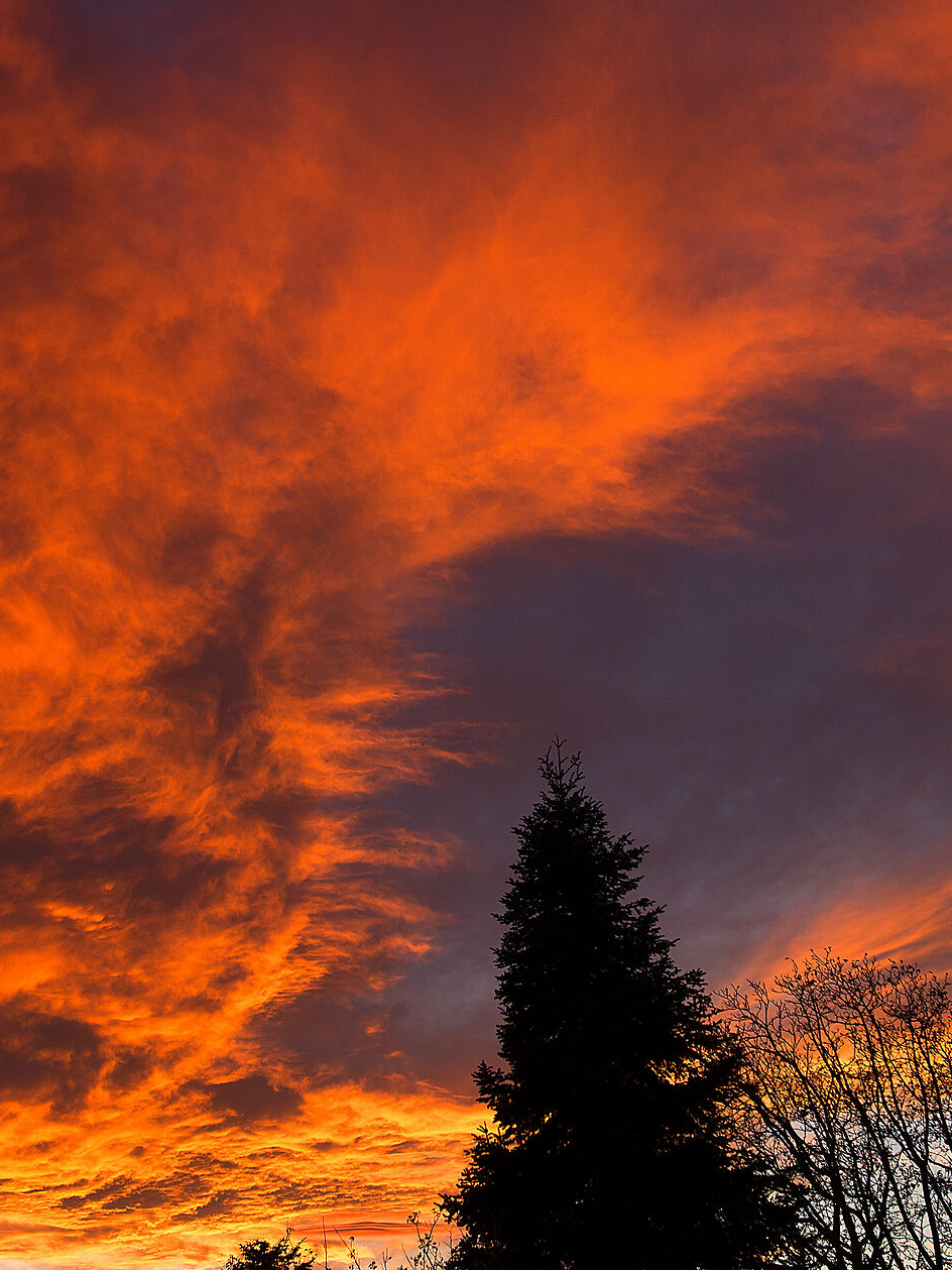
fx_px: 2017
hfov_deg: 26.6
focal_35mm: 55
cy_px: 650
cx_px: 479
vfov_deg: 34.9
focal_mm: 30
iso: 280
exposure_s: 1/125
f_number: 5.6
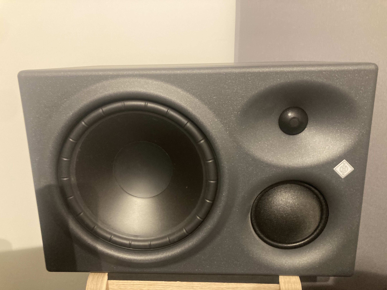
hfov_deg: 63.4
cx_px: 194
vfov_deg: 49.7
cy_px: 145
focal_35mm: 28
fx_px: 313
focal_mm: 3.99
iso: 400
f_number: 1.8
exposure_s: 1/34
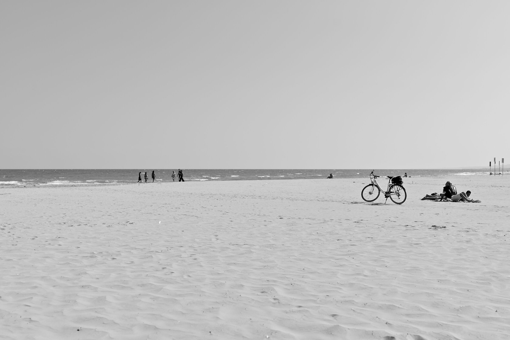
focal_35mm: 35
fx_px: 496
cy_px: 170
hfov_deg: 54.4
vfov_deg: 37.9
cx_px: 255
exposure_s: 1/2500
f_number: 5
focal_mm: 35
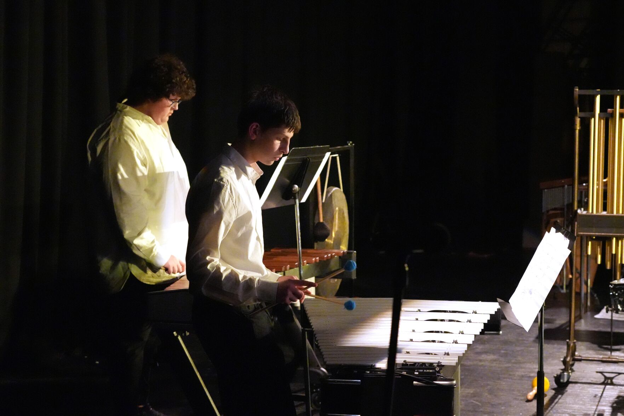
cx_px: 312
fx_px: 1230
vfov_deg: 19.2
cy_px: 208
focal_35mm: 71
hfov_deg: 28.5
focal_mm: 71
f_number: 7.1
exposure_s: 1/250
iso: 25600
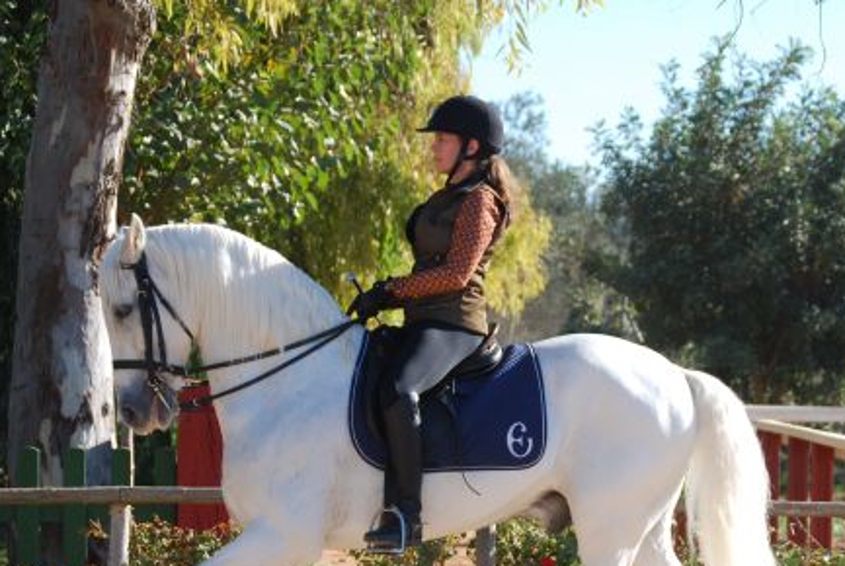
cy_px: 442
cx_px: 552
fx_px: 3761
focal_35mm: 160
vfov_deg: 8.6
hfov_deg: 12.8
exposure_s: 1/500
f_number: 5.6
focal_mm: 66
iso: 200
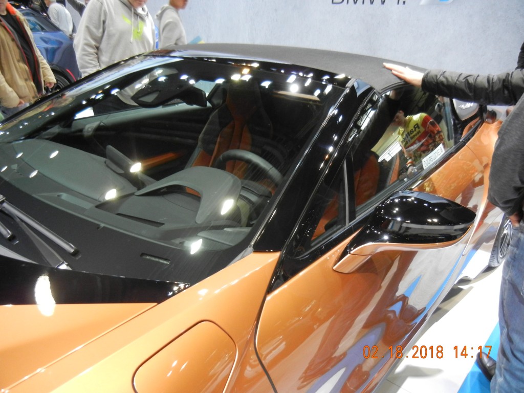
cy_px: 196
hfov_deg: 60.0
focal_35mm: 30
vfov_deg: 46.8
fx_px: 454
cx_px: 262
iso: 640
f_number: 3.5
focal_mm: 5.4
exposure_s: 1/62
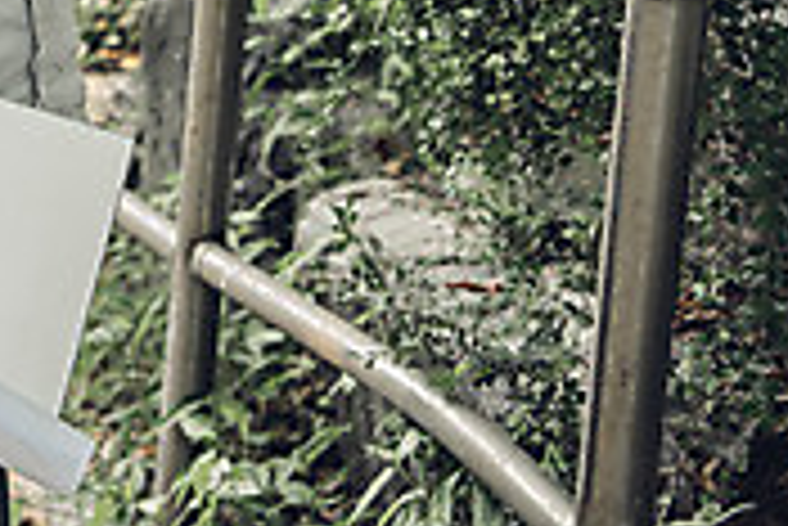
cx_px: -70
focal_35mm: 137
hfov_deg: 14.6
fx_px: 3001
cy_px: -324
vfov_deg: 9.7
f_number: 2.8
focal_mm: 40
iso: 320
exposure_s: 1/200
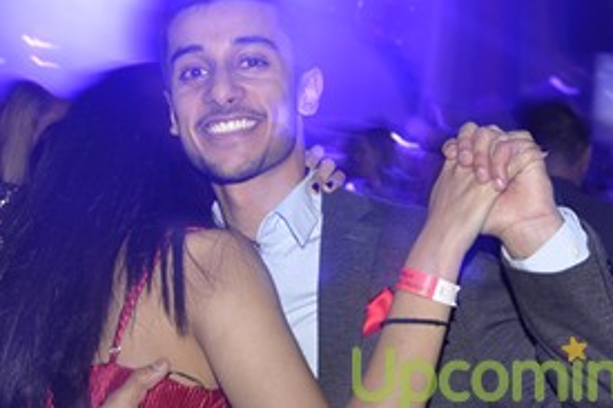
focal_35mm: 78
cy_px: 66
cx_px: 274
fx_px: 1327
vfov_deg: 17.3
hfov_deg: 26.0
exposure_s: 1/4
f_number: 5
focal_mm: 26
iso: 400
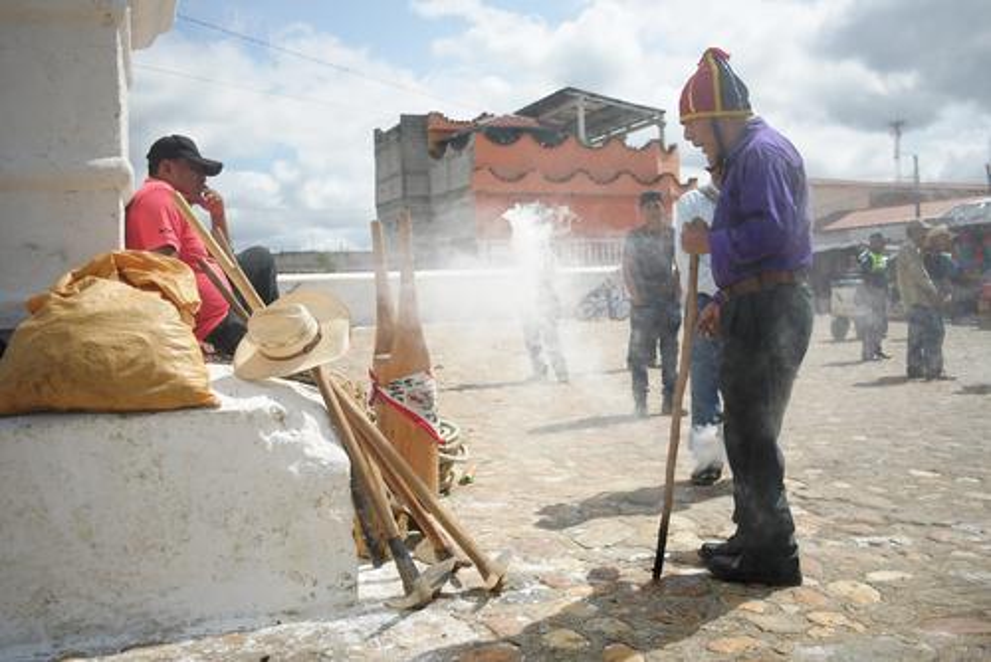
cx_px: 496
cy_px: 331
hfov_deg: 57.2
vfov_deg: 40.0
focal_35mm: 33
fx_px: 909
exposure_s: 1/3200
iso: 250
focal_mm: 22
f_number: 3.8
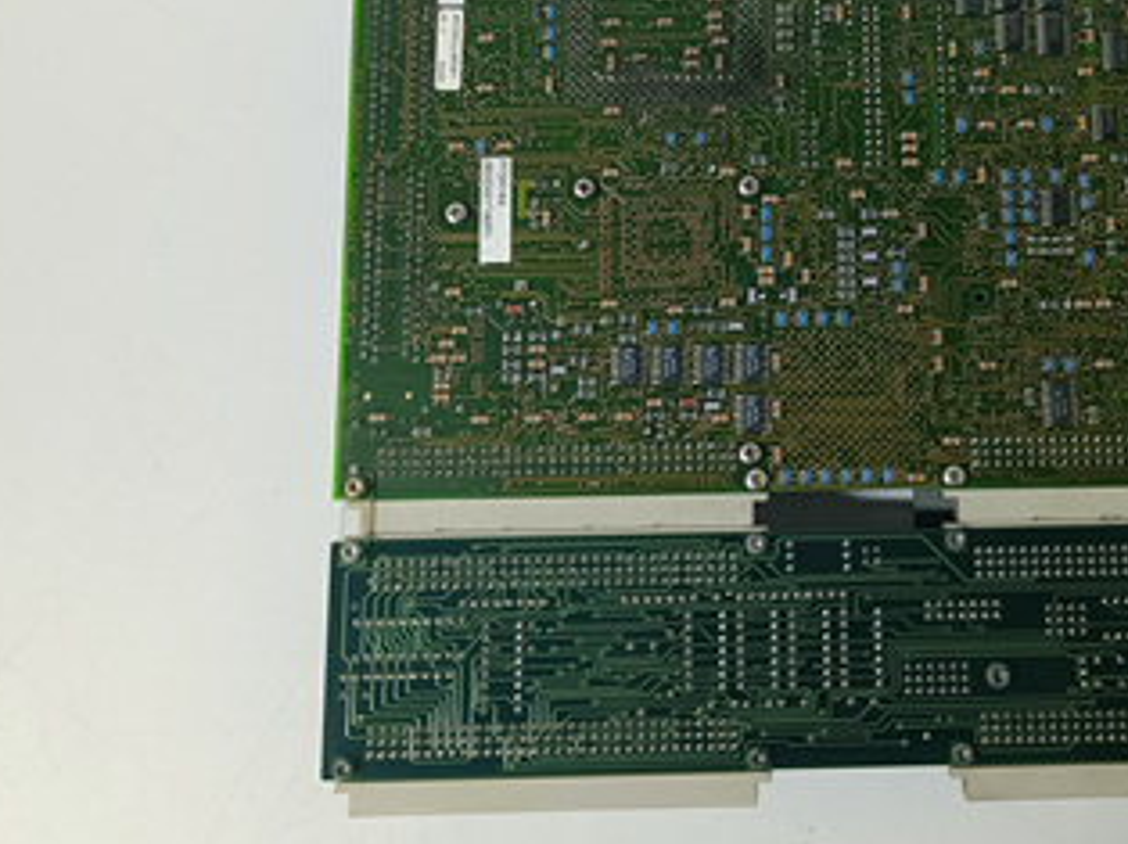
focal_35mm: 43
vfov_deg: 33.2
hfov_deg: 42.5
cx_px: 844
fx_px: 1400
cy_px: 260
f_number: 1.9
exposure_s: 1/33.3
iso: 649
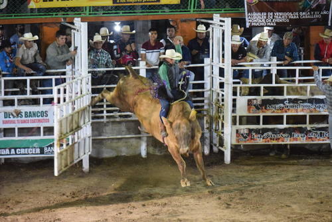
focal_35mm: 138
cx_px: 166
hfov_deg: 14.9
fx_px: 1273
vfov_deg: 10.0
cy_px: 111
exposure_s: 1/160
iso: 6400
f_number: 4.5
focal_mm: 92
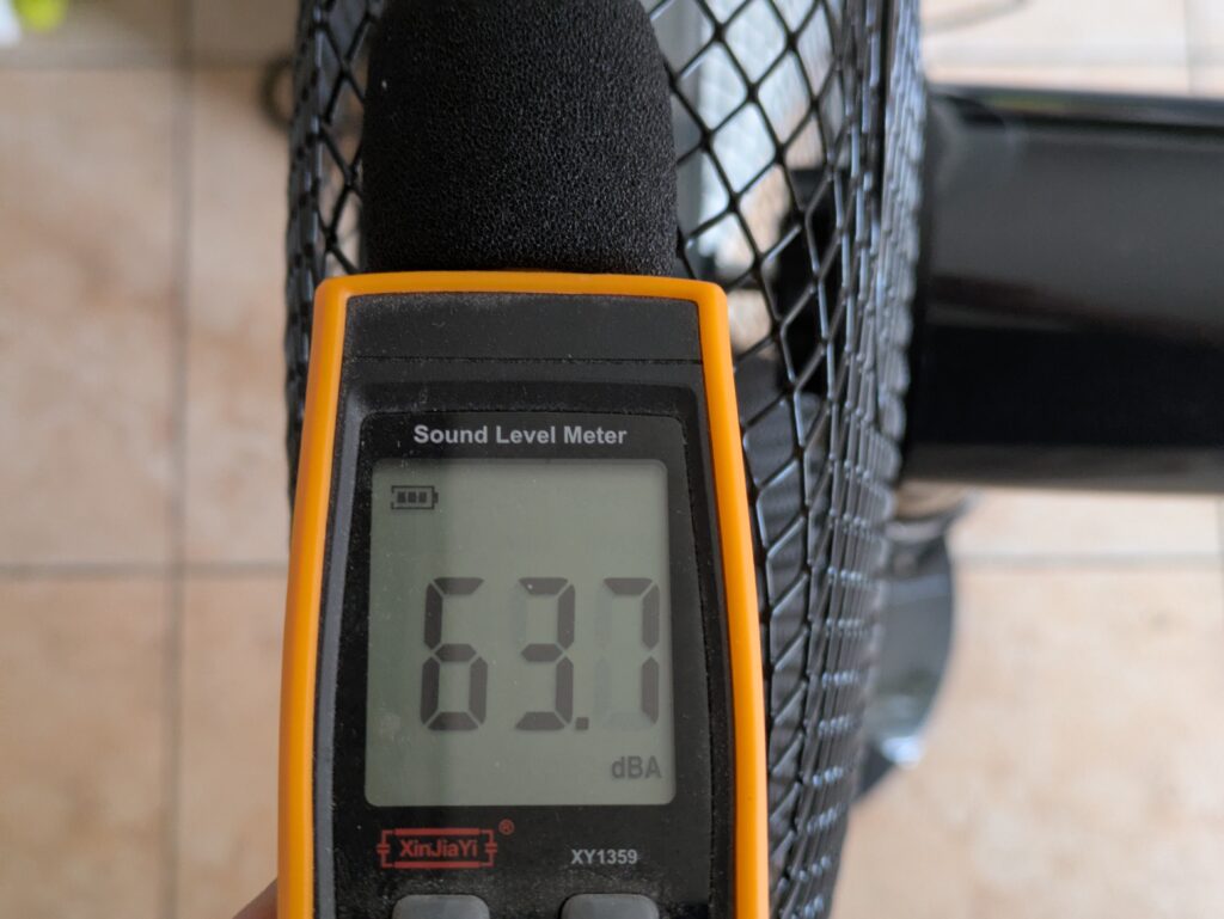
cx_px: 612
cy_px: 460
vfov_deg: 28.6
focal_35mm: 51
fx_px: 1804
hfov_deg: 37.5
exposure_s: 1/60
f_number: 1.89
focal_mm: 5.43
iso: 257
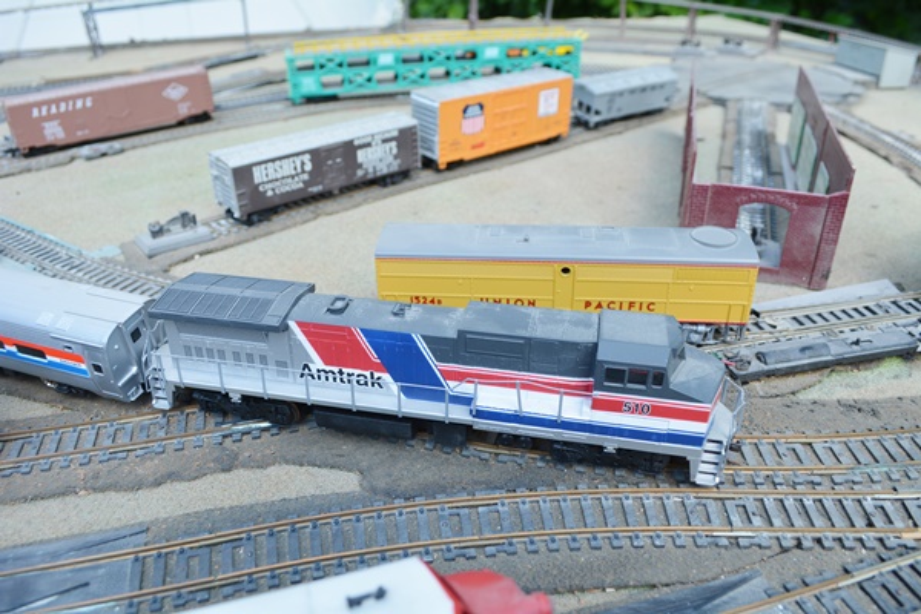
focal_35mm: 27
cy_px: 307
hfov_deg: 67.4
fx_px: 691
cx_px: 460
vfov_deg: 47.9
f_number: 6.3
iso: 200
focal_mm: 18
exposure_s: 1/160
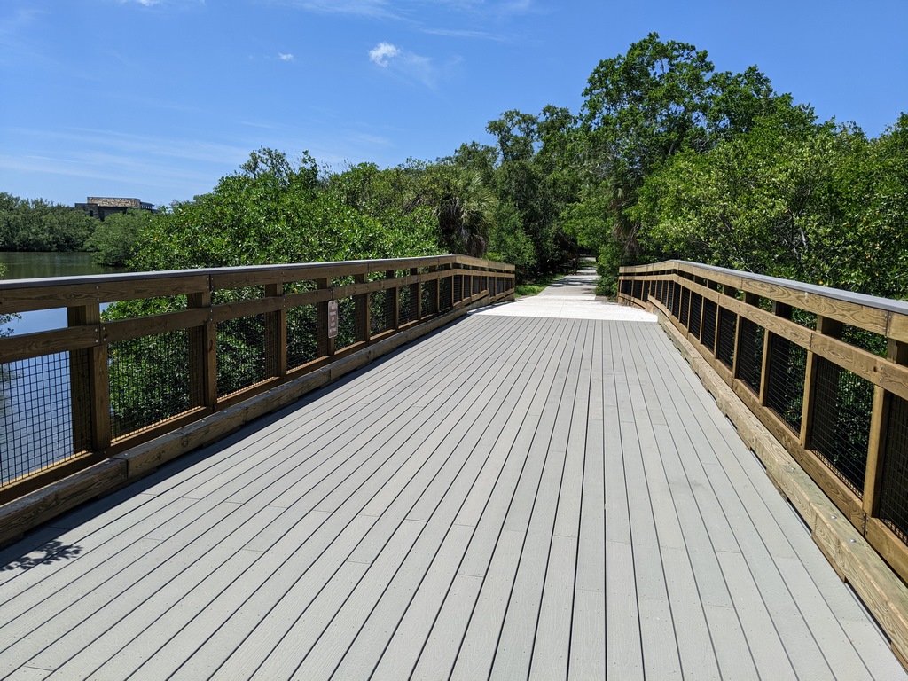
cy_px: 340
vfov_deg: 51.4
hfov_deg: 65.3
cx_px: 454
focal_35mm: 27
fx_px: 708
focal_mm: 4.44
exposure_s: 1/3356
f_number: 1.8
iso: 60
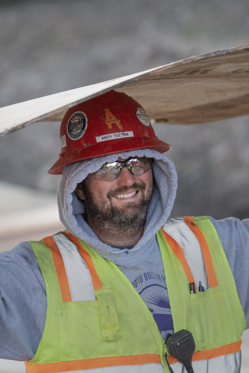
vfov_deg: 6.3
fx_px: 3400
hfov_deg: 4.2
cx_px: 116
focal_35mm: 328
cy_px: 187
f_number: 2.8
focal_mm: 145
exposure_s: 1/1600
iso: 800
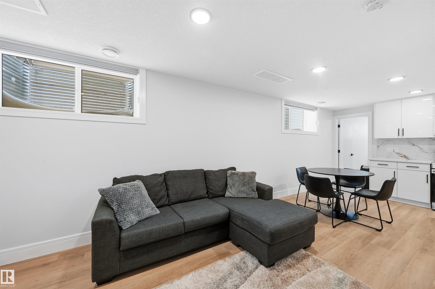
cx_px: 218
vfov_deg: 81.1
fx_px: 169
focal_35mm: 14
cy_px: 144
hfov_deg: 104.3
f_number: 8
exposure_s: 1/8
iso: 100
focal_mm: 14
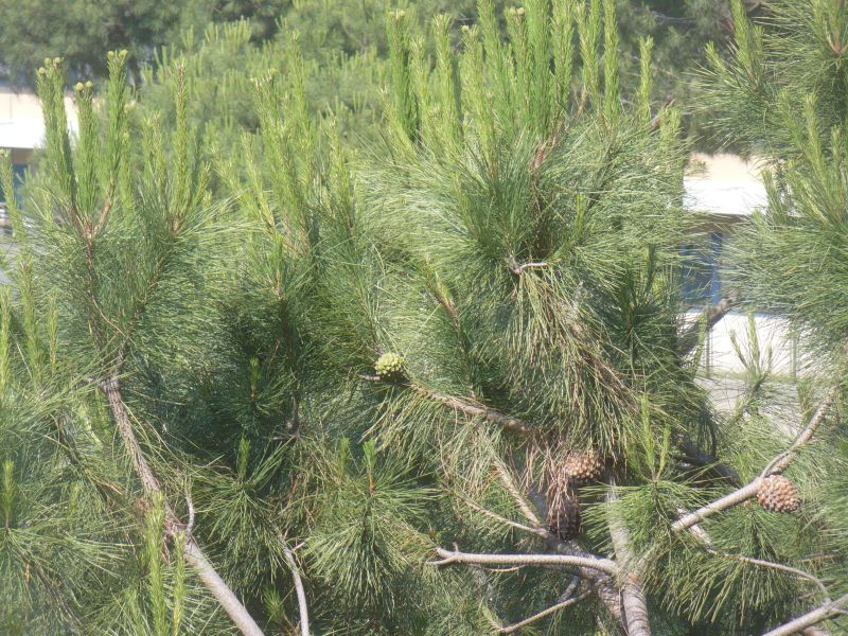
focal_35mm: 222
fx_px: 5438
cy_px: 318
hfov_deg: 8.9
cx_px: 424
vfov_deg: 6.7
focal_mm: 36.6
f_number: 4.5
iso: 100
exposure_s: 1/250
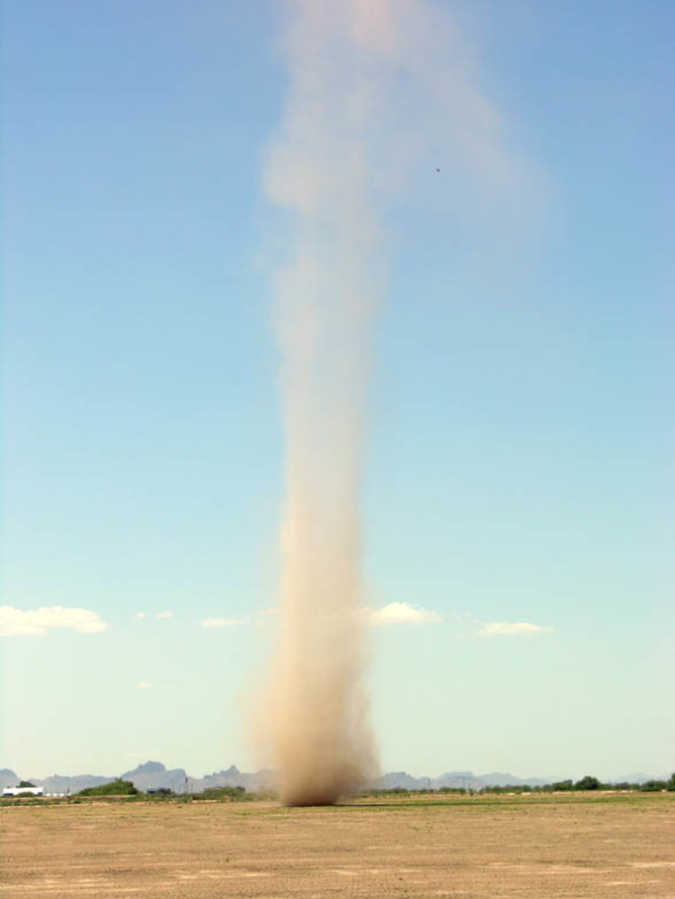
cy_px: 450
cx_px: 338
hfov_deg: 13.5
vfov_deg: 17.9
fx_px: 2859
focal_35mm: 110
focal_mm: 27.3
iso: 50
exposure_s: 1/435
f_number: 5.8
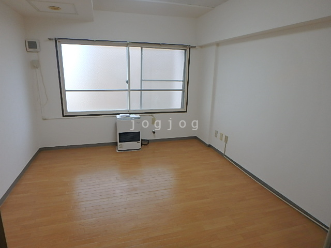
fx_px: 201
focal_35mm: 21
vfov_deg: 63.4
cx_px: 166
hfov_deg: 79.0
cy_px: 124
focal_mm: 3.7
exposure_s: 1/60
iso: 125
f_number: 3.5
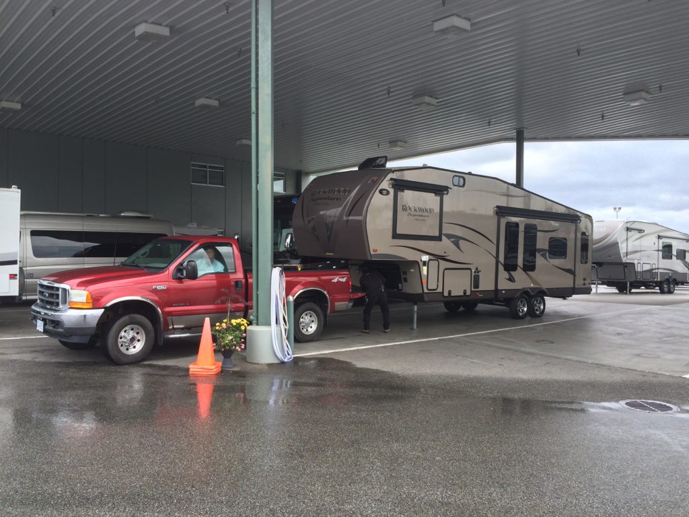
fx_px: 577
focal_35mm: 29
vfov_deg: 48.2
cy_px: 258
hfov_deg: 61.7
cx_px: 344
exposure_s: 1/483
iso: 32
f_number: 2.2
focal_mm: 4.15
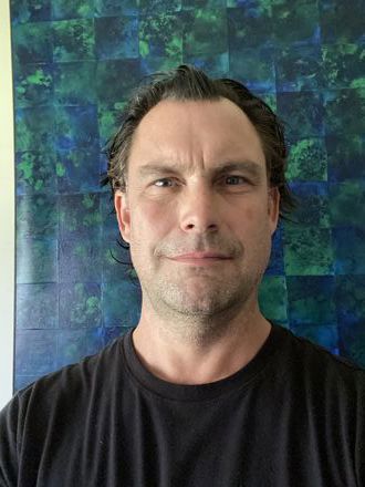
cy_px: 244
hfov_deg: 46.8
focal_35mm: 30
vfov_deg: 60.0
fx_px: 422
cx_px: 182
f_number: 2.2
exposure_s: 1/30
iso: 800
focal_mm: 2.71
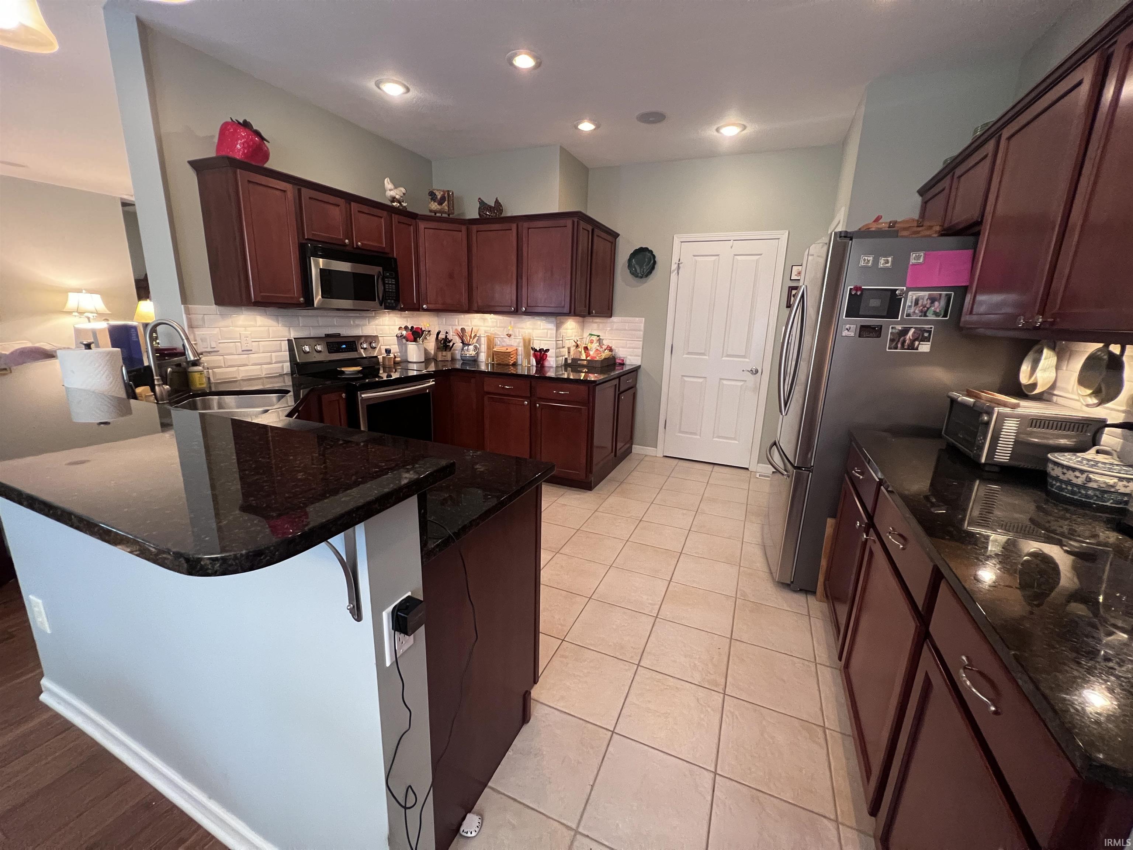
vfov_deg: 89.9
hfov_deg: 106.2
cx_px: 566
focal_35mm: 13
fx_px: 425
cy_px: 425
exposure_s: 1/60
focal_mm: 1.57
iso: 640
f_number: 1.8
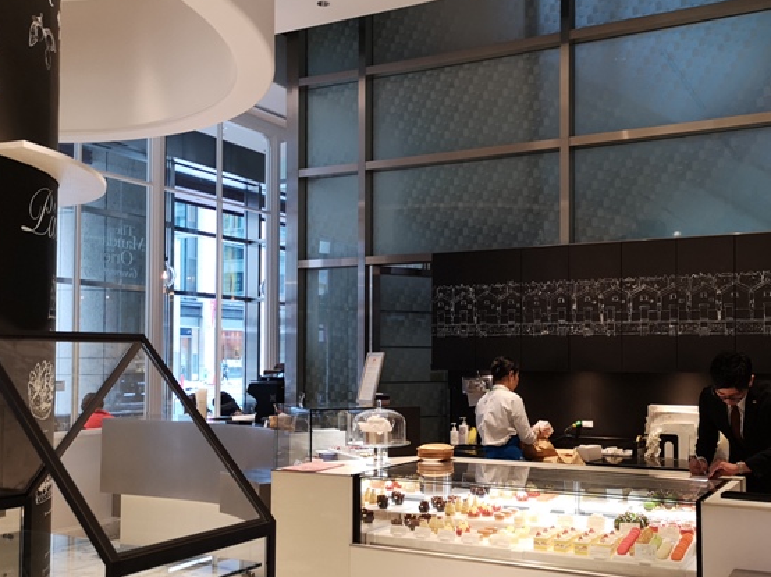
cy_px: 330
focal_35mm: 39
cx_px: 448
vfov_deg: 36.7
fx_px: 868
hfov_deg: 47.7
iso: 160
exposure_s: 1/50
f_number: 1.8
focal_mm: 3.95
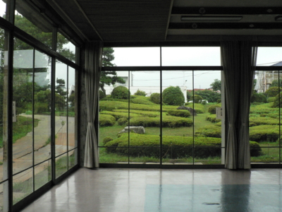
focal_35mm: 36
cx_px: 141
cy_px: 106
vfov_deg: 39.7
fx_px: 293
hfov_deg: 51.4
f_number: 4
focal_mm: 6
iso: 400
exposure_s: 1/400
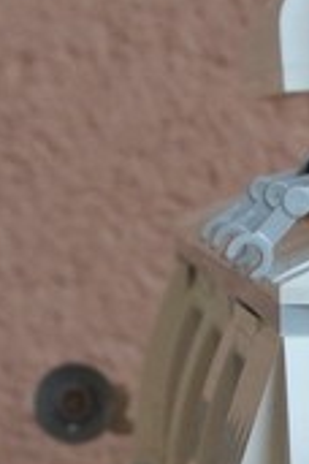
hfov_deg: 7.7
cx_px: 575
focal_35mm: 173
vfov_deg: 11.5
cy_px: 651
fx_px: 2227
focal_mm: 14
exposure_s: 1/160
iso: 400
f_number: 6.3
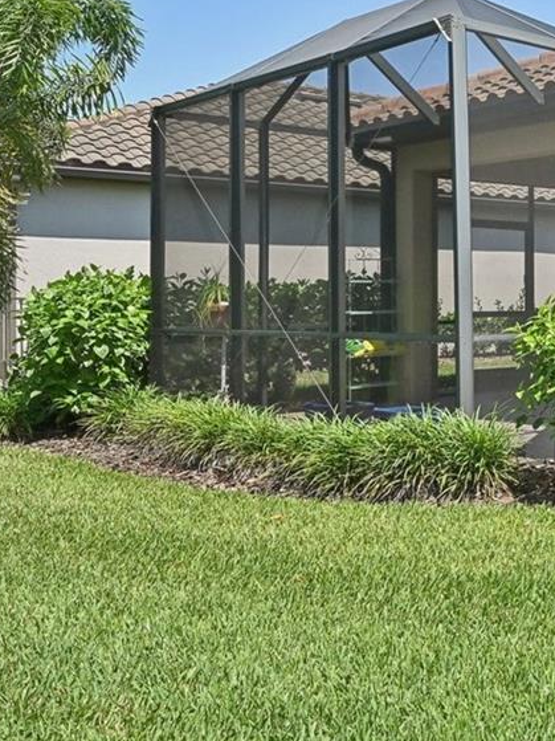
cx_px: 877
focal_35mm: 44
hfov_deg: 24.1
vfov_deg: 41.0
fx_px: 941
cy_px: 141
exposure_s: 1/1250
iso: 400
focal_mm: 16
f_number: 8
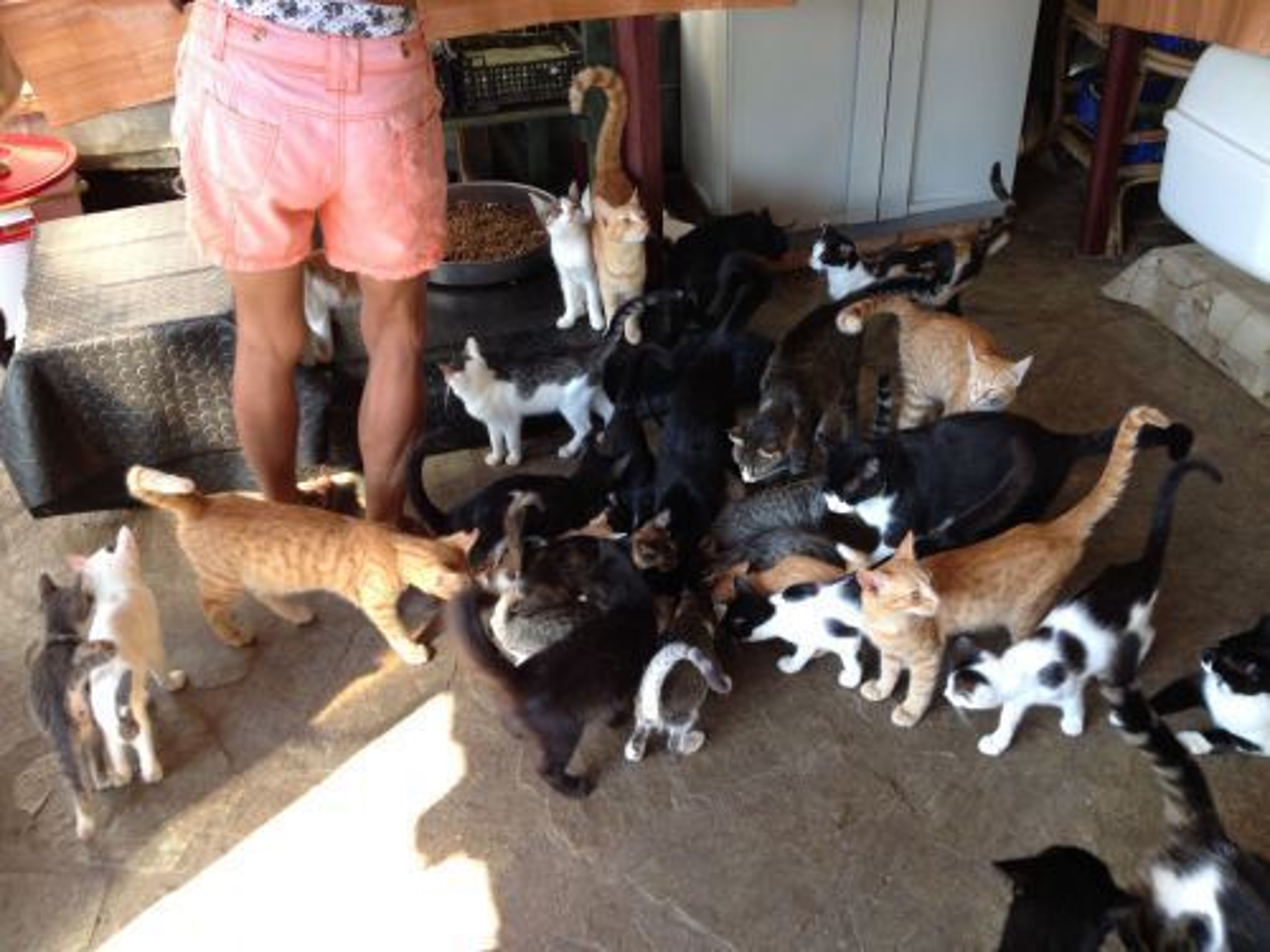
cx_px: 635
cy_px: 476
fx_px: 1284
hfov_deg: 52.6
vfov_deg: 40.7
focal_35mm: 35
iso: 50
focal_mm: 4.28
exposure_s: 1/60
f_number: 2.4
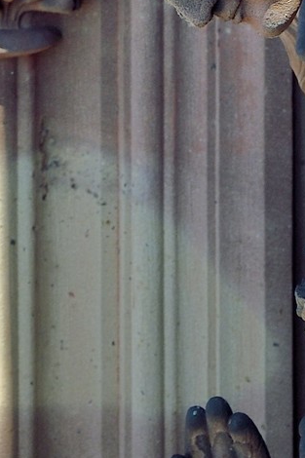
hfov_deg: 1.3
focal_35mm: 1021
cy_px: -497
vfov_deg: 2.0
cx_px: -80
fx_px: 12984
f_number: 11
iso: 200
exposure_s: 1/125
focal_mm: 200
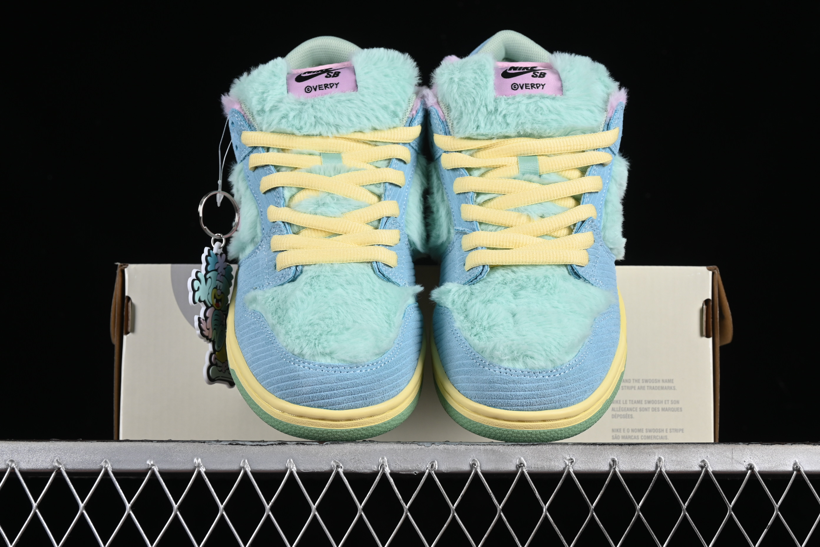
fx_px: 1708
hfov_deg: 27.0
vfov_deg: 18.2
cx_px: 410
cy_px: 274
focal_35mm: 75
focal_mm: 50
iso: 160
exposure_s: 1/80
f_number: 8
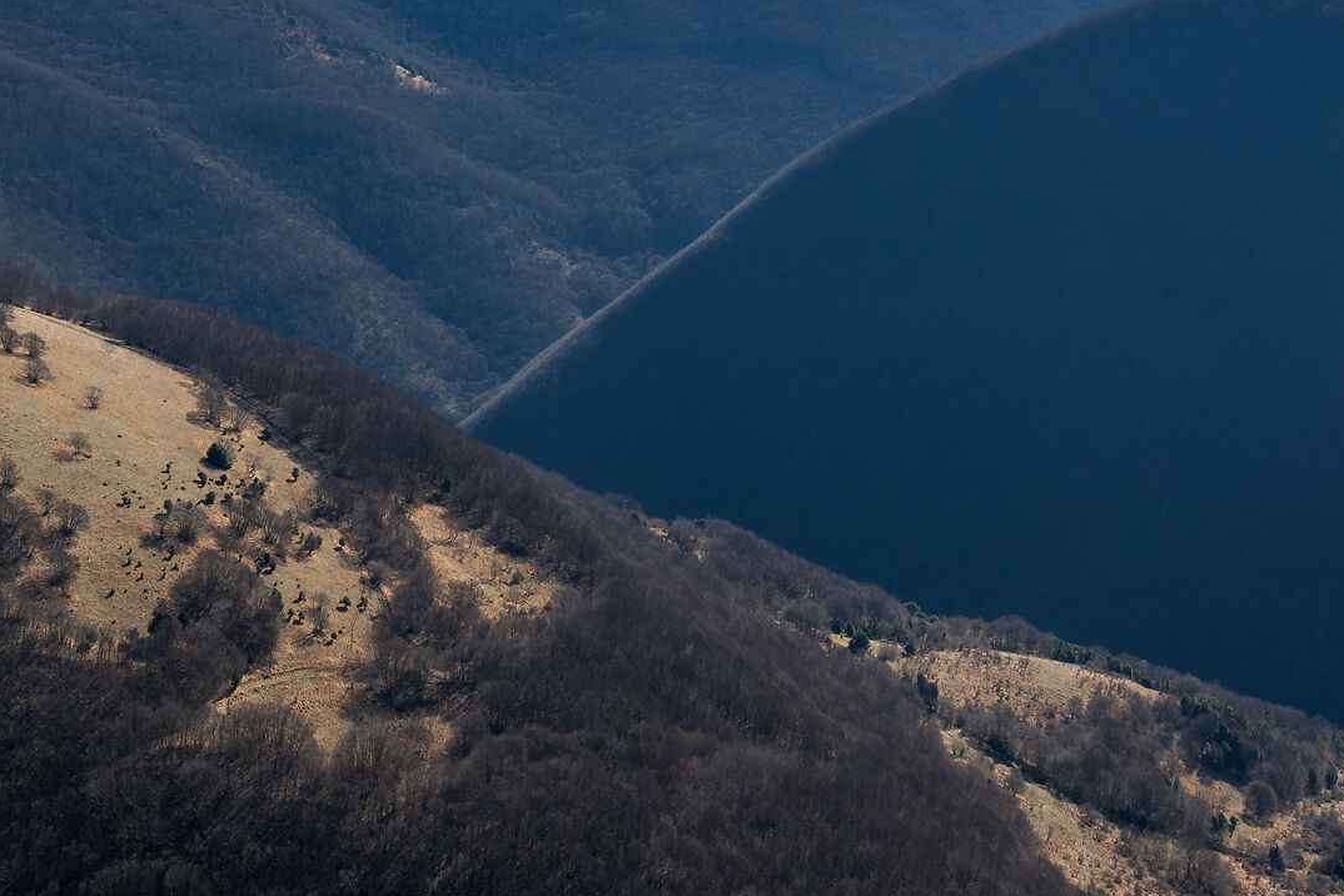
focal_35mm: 76
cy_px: 158
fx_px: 2837
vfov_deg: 17.8
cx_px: 718
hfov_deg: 26.6
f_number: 8
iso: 64
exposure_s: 1/250
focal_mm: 34
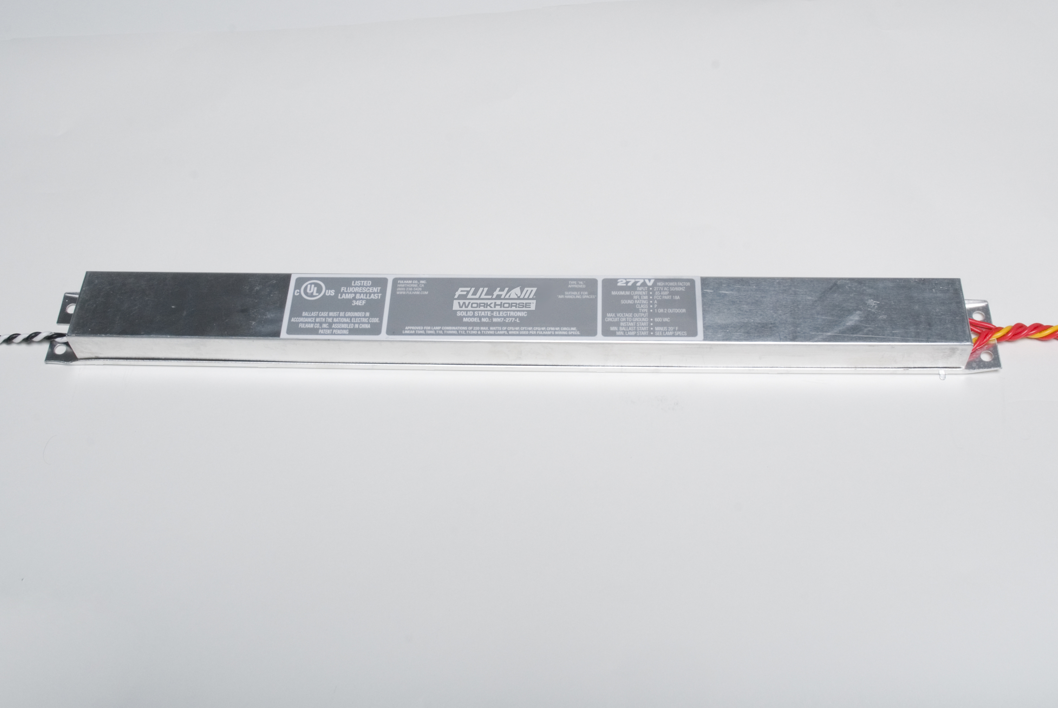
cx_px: 521
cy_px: 345
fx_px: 1000
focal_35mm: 34
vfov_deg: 39.0
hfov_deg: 55.7
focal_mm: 22
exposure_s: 1/250
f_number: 18
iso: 160
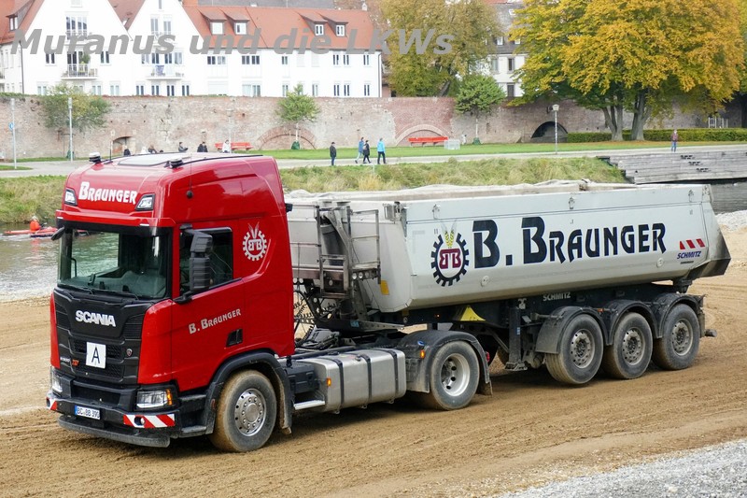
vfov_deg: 18.5
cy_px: 249
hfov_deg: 27.5
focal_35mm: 74
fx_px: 1525
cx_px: 374
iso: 4000
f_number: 5.6
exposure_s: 1/3200
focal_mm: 49
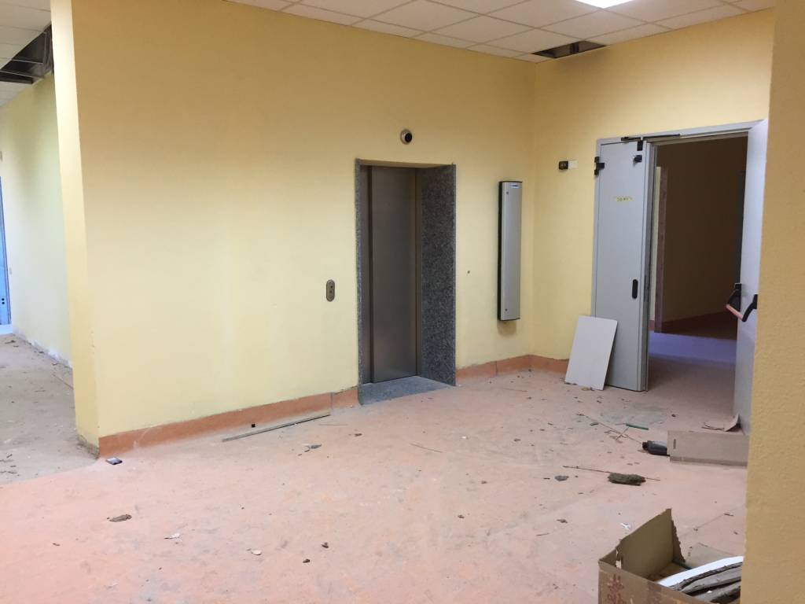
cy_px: 302
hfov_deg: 61.7
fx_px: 674
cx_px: 402
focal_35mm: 29
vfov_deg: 48.2
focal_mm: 4.15
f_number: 2.2
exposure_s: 1/33
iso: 64
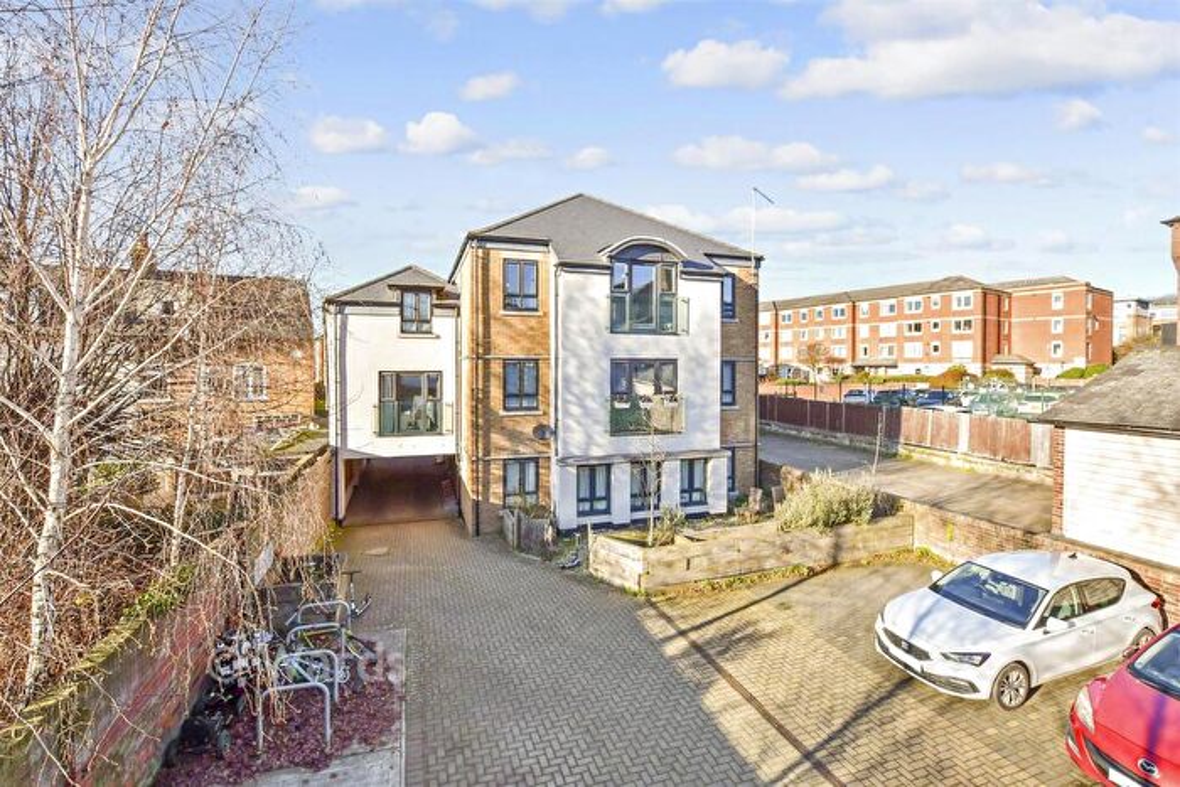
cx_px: 590
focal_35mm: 15
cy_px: 394
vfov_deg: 77.4
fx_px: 492
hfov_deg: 100.4
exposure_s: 1/640
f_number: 8
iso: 400
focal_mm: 10
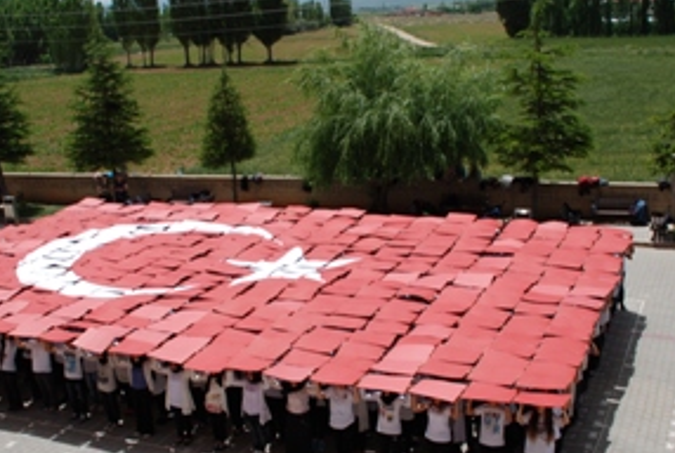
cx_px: 363
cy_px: 263
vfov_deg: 28.7
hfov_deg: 41.8
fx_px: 883
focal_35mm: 47
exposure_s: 1/250
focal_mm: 20
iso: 100
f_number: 8
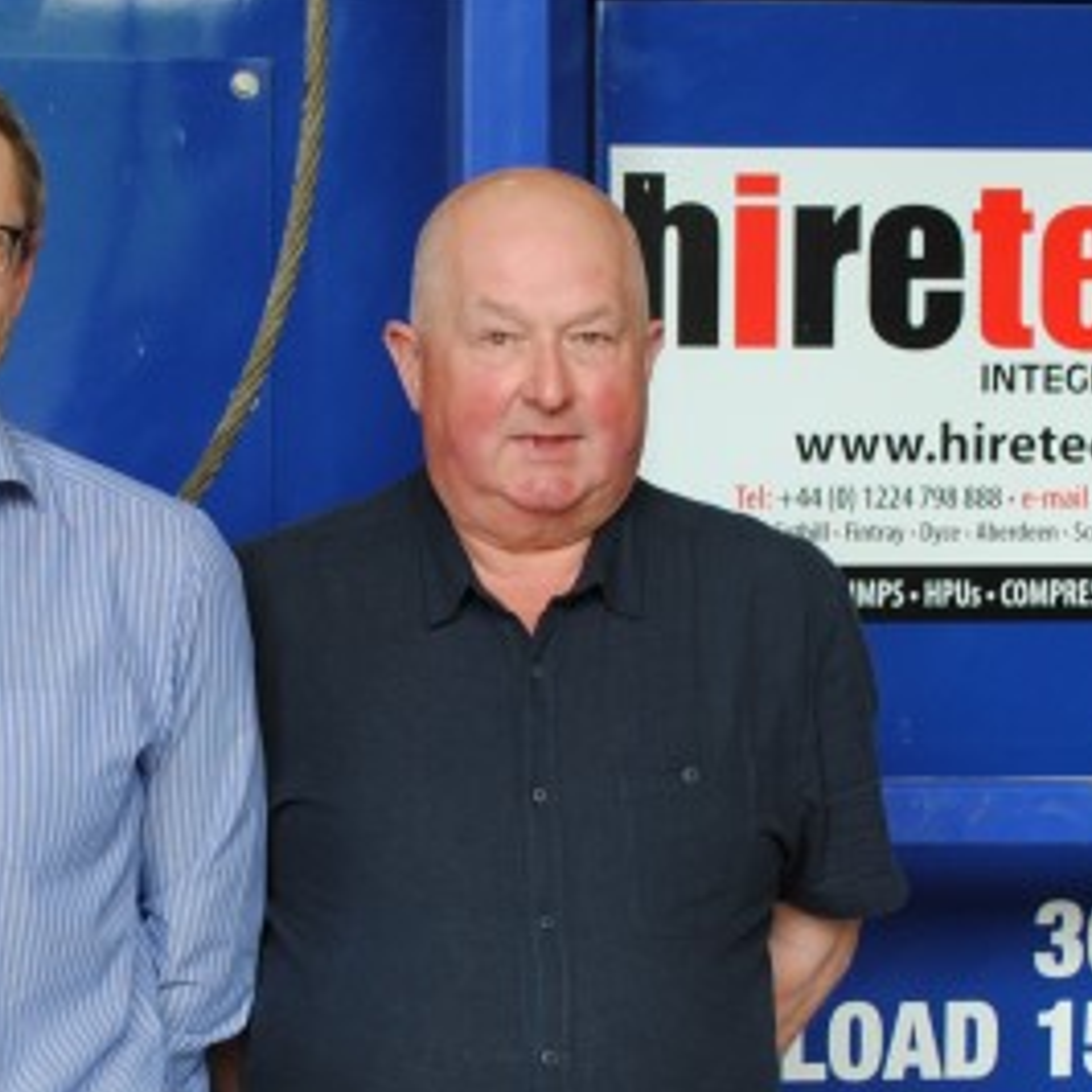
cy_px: 710
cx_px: 64
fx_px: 4176
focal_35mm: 117
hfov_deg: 14.7
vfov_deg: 14.9
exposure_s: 1/30
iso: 250
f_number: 5
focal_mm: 34
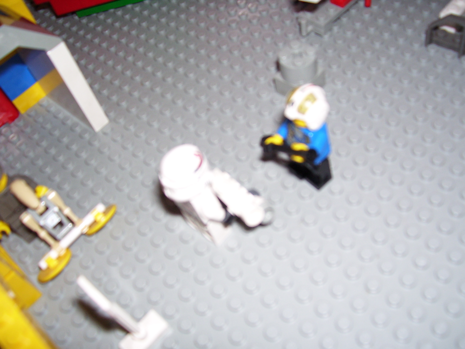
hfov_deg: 54.0
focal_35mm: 34
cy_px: 174
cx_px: 232
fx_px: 457
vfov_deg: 41.8
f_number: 2.7
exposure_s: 1/60
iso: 80
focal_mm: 5.6
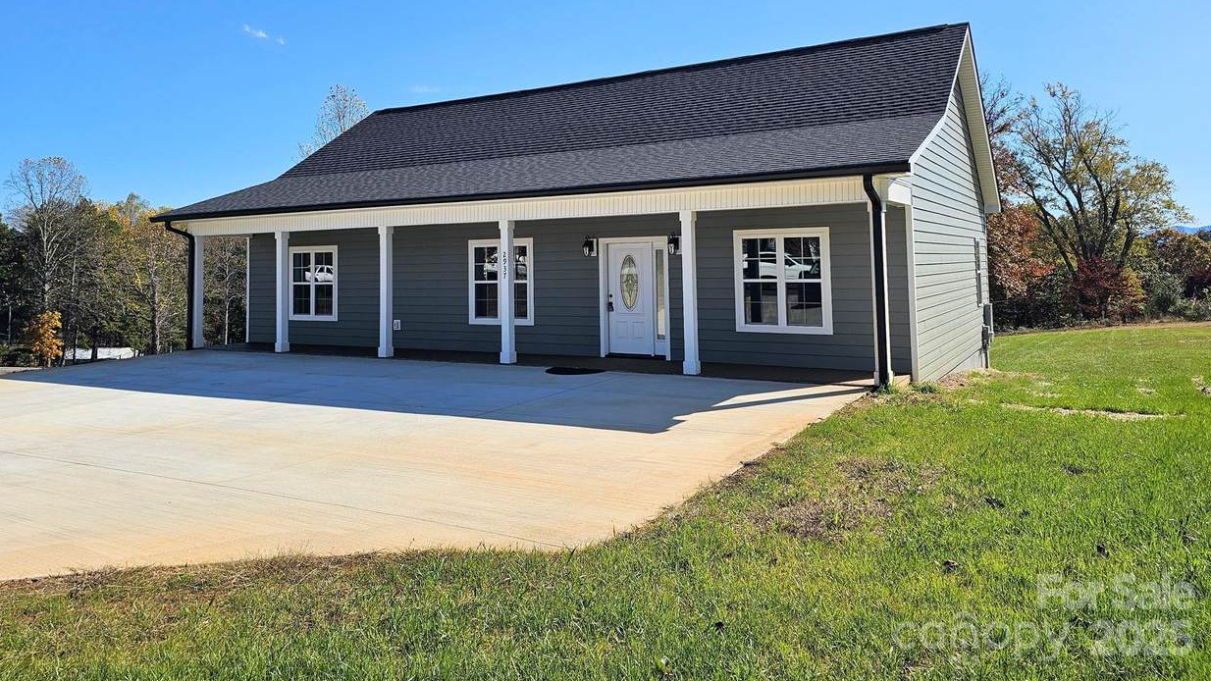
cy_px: 218
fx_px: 835
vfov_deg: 43.6
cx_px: 611
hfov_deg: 71.9
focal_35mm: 26
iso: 10
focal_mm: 6.3
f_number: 1.7
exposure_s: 1/1053
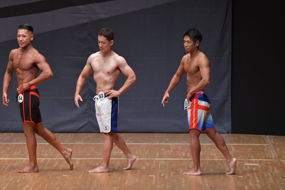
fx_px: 2018
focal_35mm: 255
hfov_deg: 8.1
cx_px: 142
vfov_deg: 5.4
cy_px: 95
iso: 6400
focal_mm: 170
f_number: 5.6
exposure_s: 1/400
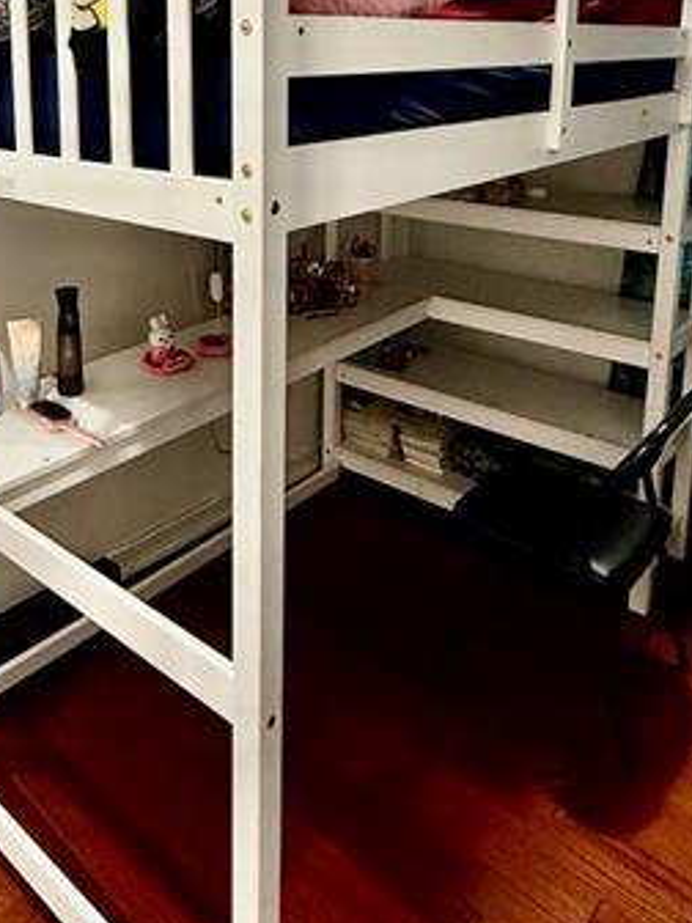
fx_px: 853
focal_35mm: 32
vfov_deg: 53.2
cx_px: 181
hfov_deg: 42.9
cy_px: 190
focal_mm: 2.22
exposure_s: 1/60
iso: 320
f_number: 2.2
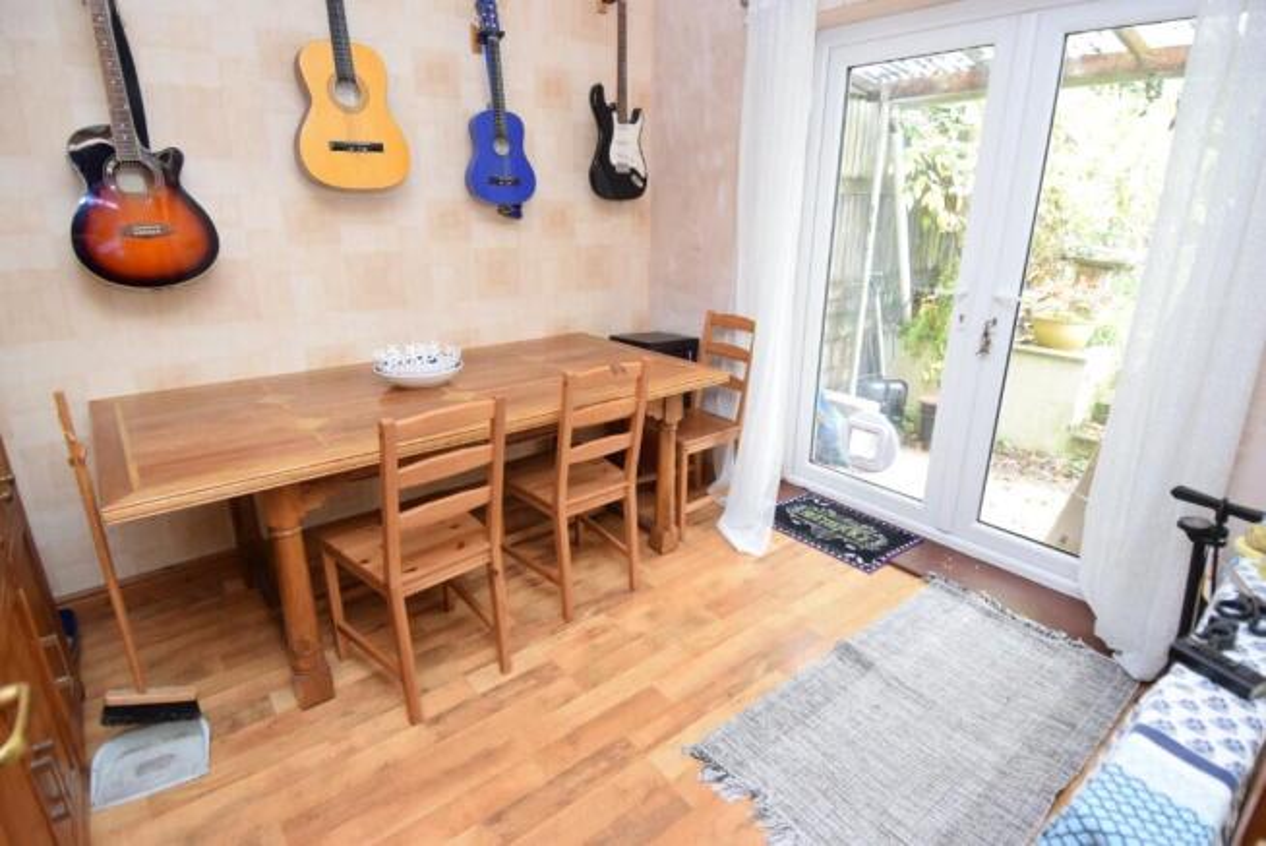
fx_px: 633
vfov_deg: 67.5
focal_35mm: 18
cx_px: 633
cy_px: 423
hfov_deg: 90.0
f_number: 4
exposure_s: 1/60
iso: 1100
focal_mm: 12
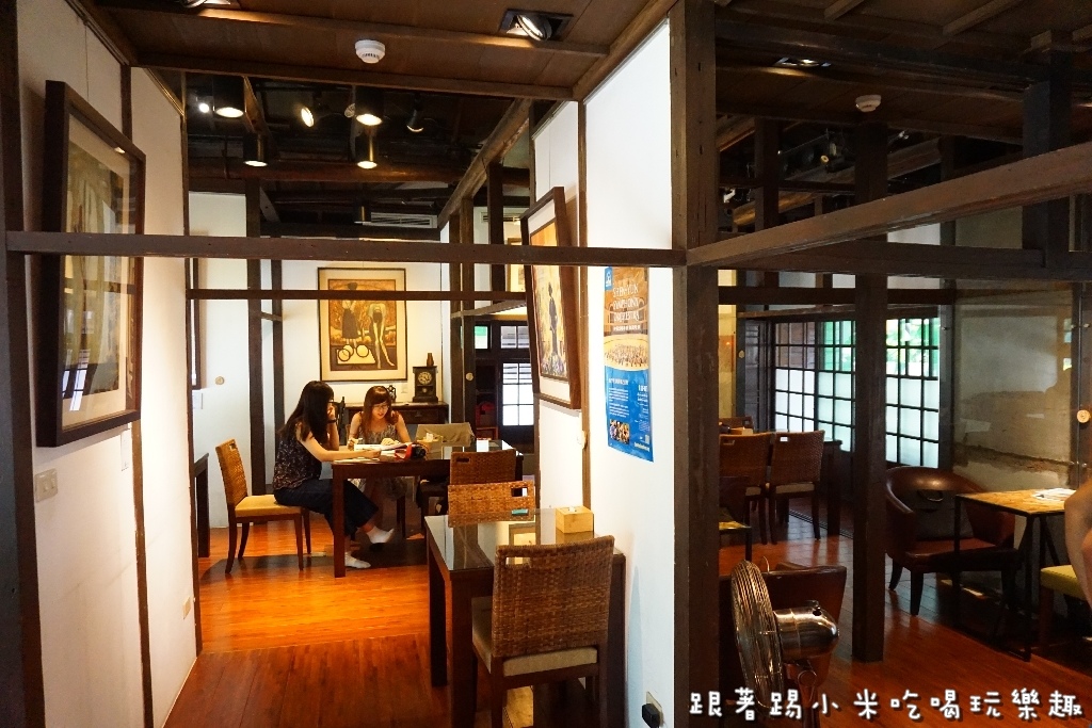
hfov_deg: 73.7
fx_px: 728
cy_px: 364
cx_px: 546
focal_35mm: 24
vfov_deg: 53.1
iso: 3200
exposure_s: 1/160
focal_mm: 16
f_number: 3.5
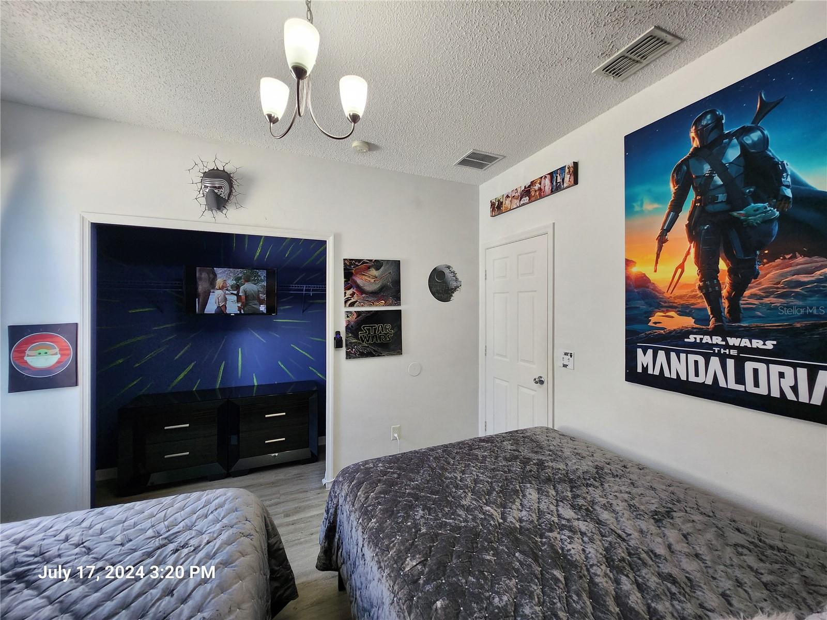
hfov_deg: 106.2
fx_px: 311
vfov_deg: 89.9
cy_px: 310
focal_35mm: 13
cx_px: 414
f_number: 2.2
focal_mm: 1.74
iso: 125
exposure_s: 1/60
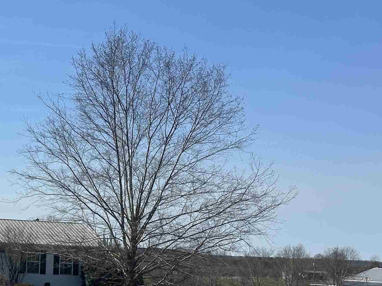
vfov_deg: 14.8
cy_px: 290
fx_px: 1081
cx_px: 9
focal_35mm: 98
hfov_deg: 19.5
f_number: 1.78
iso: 64
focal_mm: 6.86
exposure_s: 1/5000
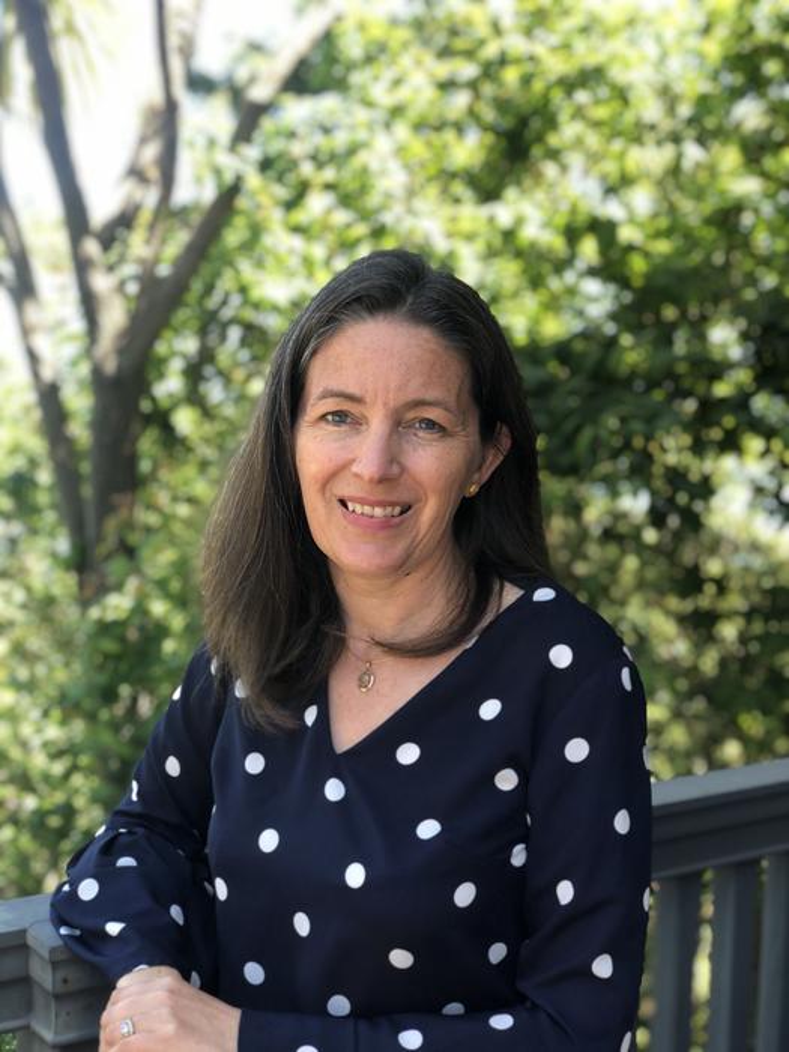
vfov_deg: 36.8
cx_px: 394
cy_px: 526
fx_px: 1580
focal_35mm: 52
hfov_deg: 28.0
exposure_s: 1/60
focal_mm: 6
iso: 16
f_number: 2.4
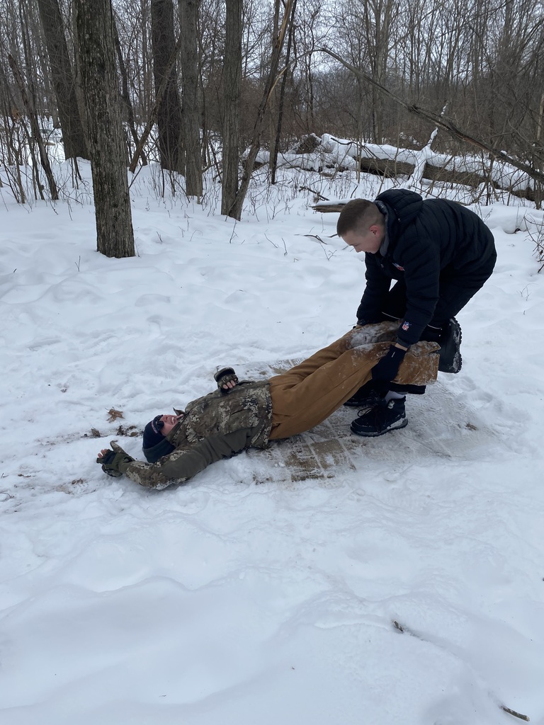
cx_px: 272
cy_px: 362
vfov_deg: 67.3
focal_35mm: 26
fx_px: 545
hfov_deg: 53.1
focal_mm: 4.25
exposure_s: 1/1727
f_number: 1.8
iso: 32
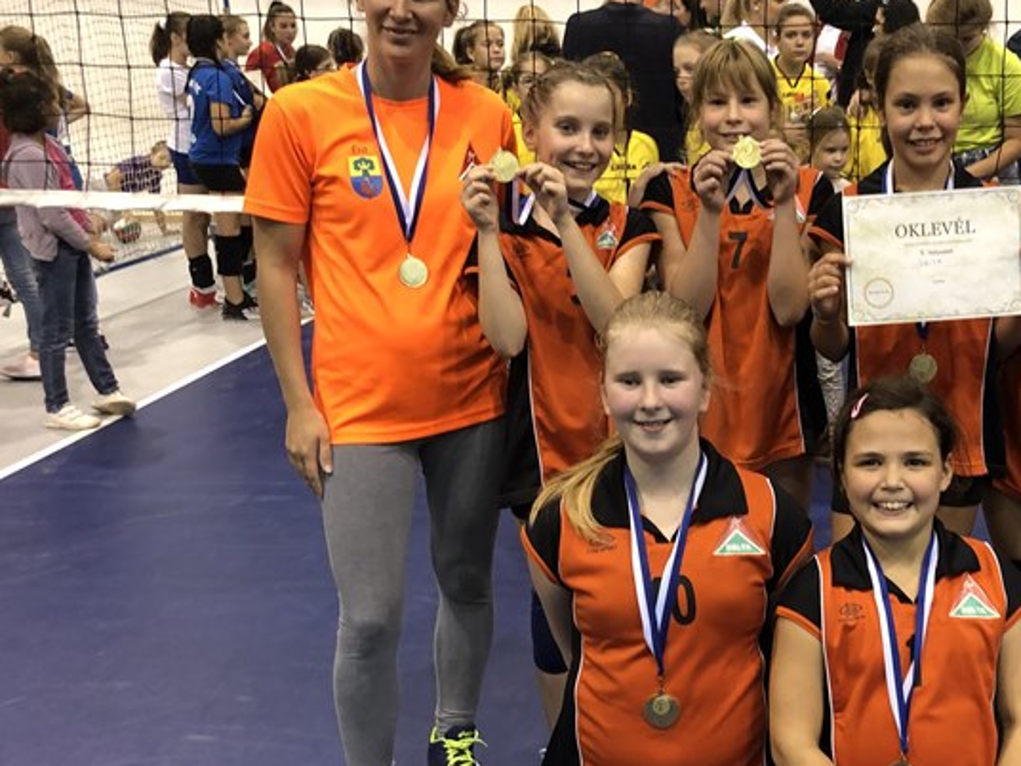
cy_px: 468
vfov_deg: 30.8
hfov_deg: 39.1
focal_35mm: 47
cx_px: 796
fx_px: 1386
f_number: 1.8
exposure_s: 1/17
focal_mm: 3.99
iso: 50
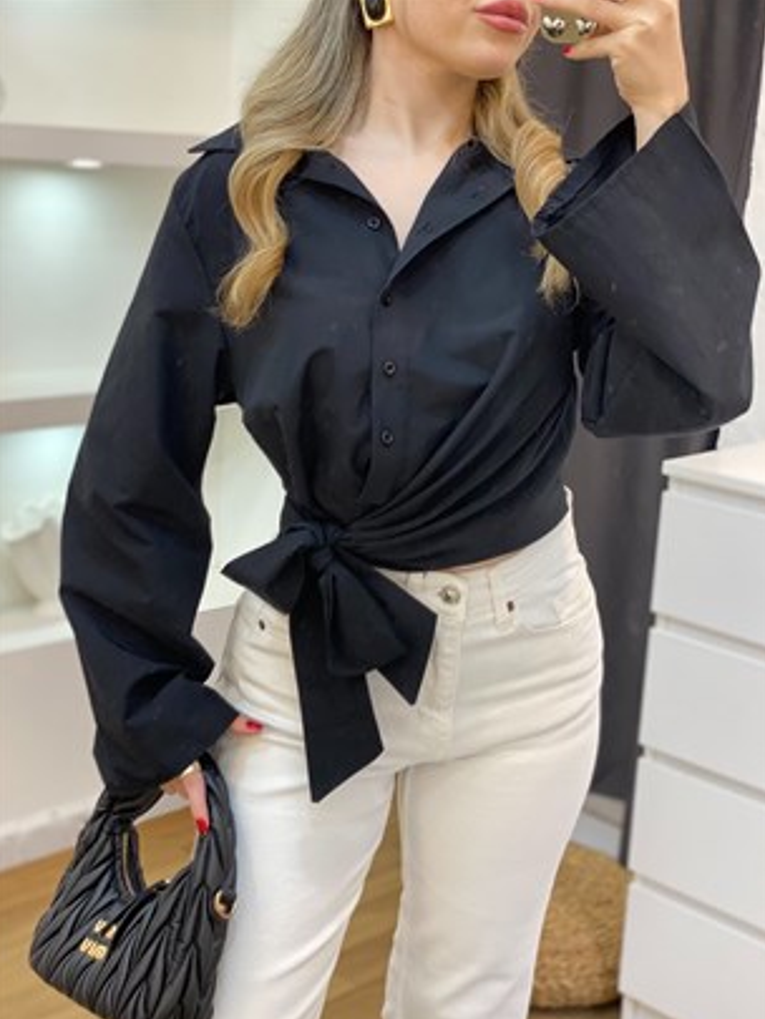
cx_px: 382
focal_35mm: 53
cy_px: 515
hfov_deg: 27.5
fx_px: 1561
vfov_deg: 36.2
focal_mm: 6
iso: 160
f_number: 2
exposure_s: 1/100
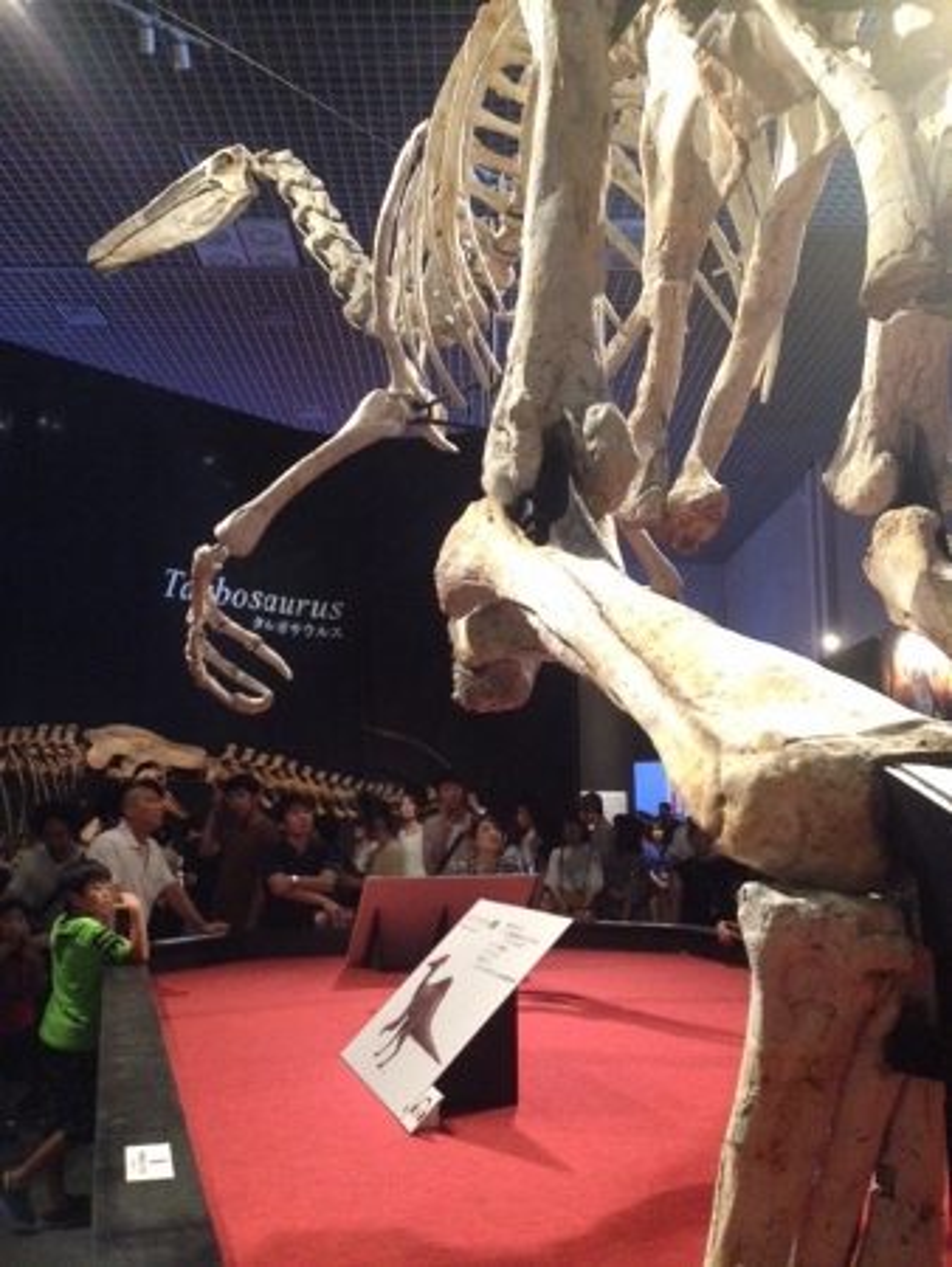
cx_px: 476
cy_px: 634
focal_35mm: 33
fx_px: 1209
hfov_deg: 43.0
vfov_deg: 55.3
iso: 500
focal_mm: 4.12
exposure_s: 1/15
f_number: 2.4
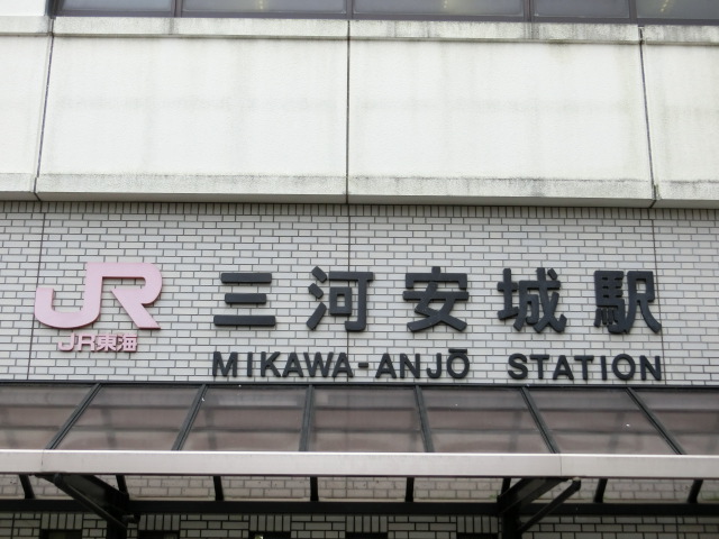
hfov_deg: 36.8
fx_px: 1080
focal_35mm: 52
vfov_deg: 28.0
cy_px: 270
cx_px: 360
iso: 200
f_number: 4.7
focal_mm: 9.3
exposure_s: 1/125
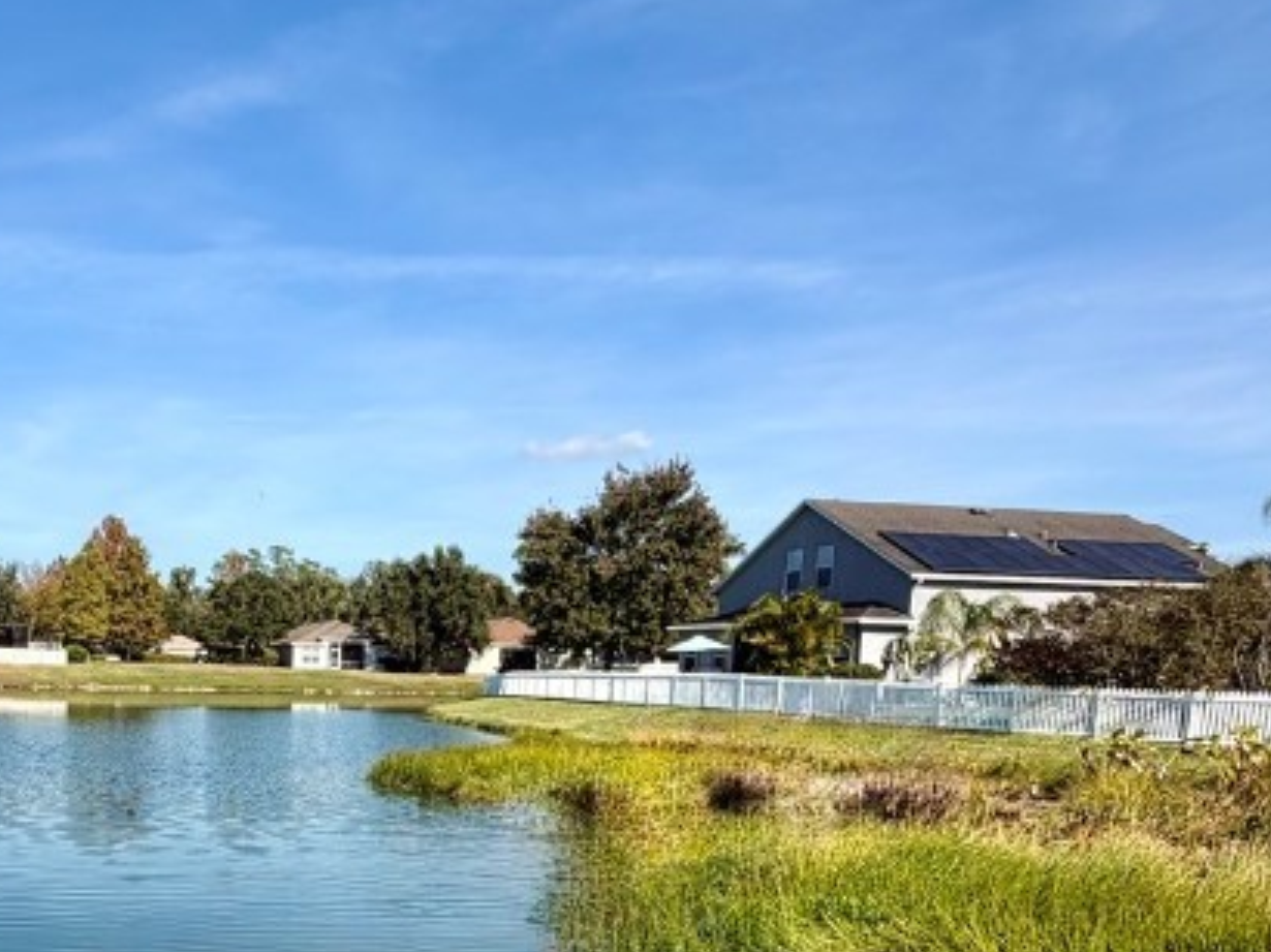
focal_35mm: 35
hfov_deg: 49.5
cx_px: 251
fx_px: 1284
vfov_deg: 38.3
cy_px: 831
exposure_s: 1/830
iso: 20
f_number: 2.2
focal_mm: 2.22
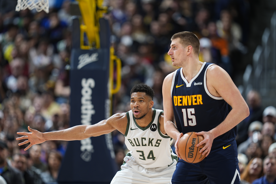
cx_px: 138
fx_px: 3066
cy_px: 92
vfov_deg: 3.4
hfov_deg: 5.2
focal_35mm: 400
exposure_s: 1/1600
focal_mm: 400
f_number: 3.2
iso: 250
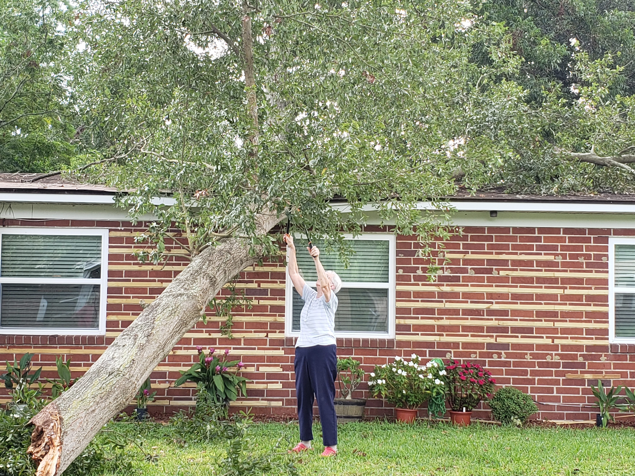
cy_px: 238
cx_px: 318
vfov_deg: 53.1
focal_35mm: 26
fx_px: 477
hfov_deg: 67.3
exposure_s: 1/88
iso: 50
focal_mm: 4.3
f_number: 2.4
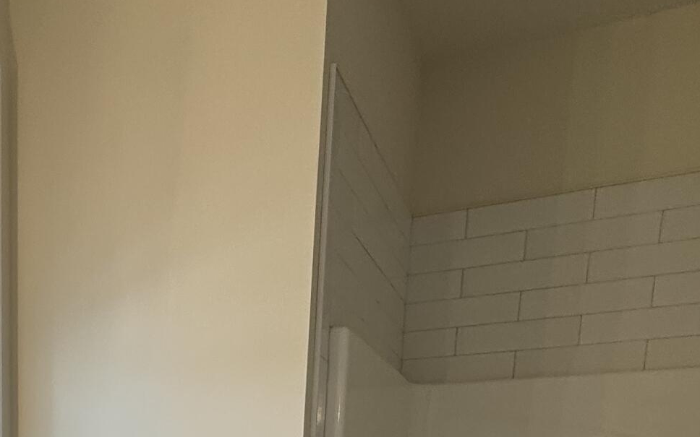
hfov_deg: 40.6
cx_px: 88
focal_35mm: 46
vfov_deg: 21.9
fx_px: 878
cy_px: 701
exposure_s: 1/120
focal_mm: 2.22
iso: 40
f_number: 2.2
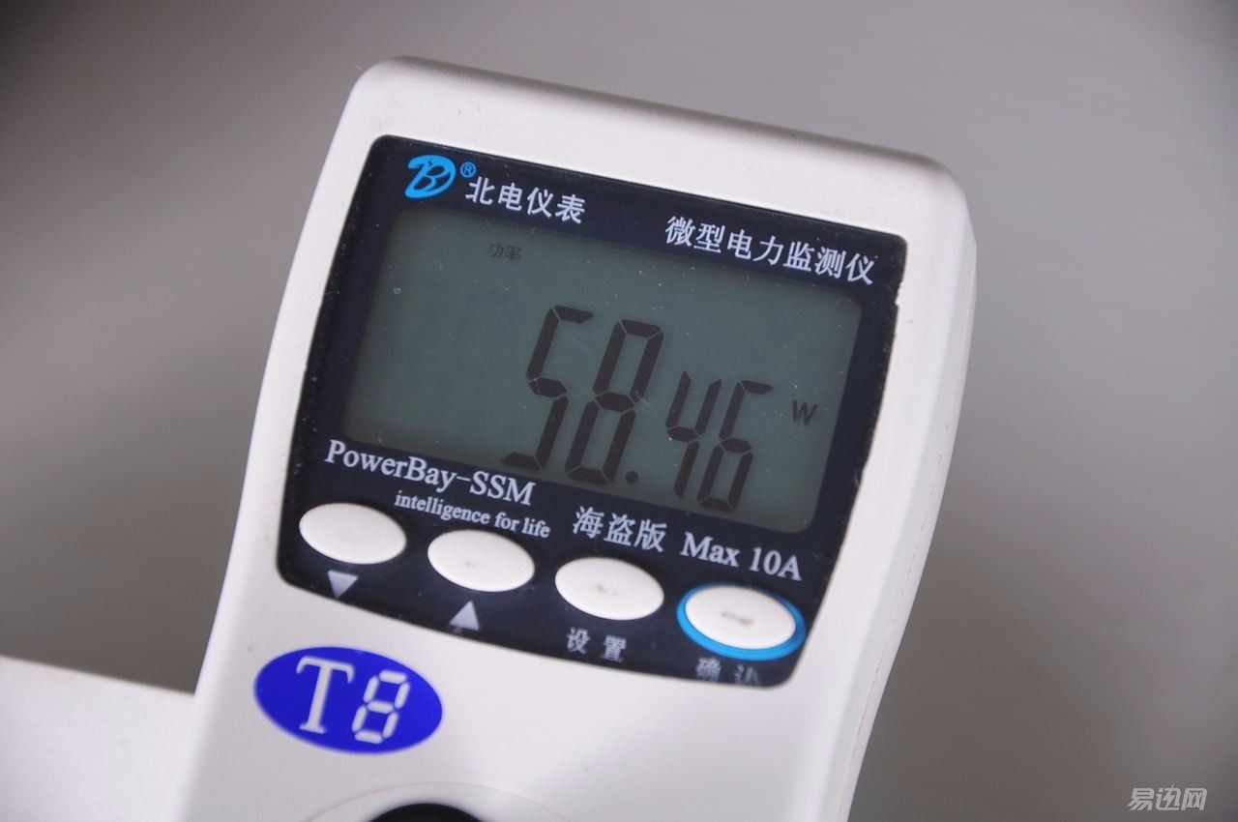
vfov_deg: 8.7
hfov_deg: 13.1
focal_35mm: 158
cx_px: 619
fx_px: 5409
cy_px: 411
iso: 200
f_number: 5.6
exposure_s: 1/125
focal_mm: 105
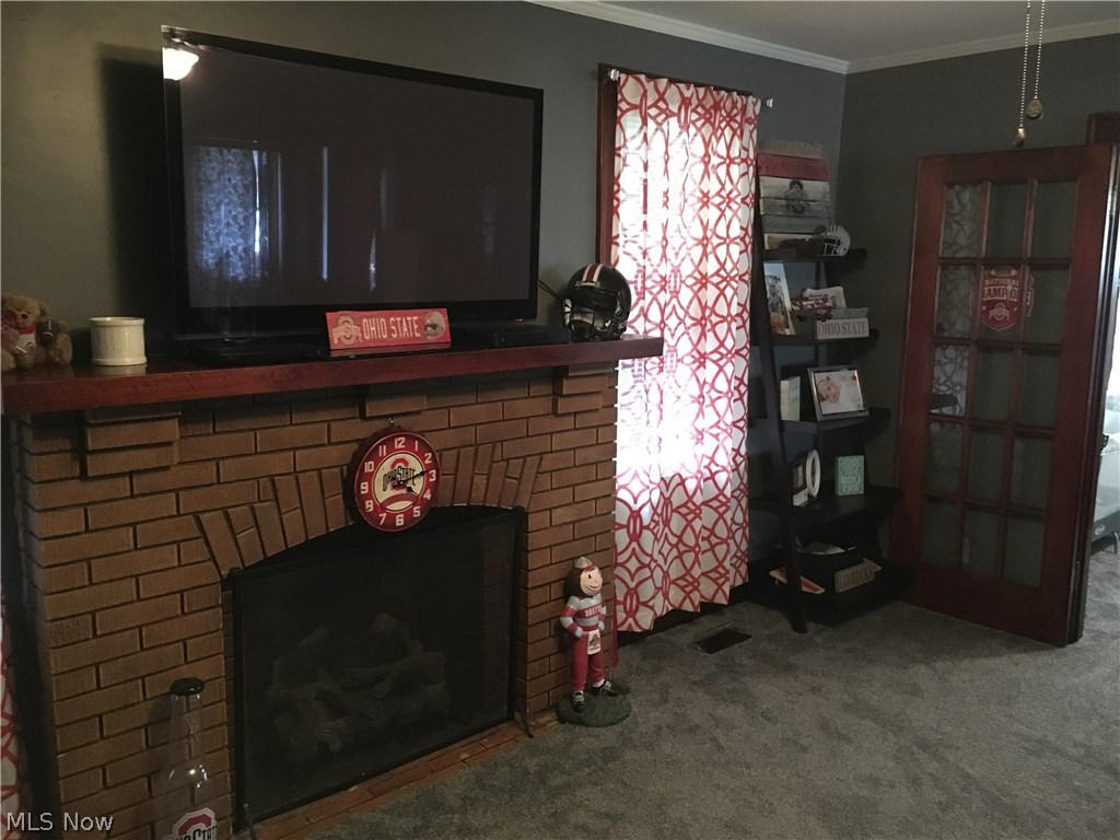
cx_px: 560
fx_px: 938
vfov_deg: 48.2
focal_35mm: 29
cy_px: 420
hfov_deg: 61.7
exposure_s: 1/15
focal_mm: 4.15
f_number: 2.2
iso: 1000
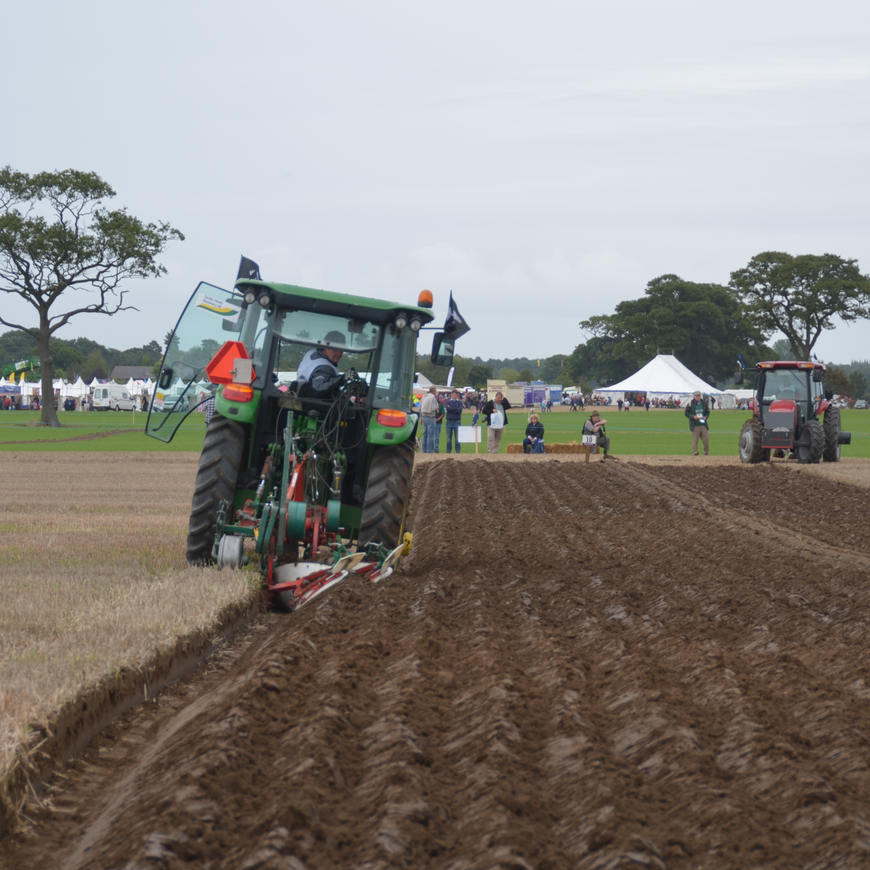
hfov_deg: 13.9
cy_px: 434
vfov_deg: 13.9
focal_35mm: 126
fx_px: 3573
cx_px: 354
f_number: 5
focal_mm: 65
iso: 100
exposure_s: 1/200
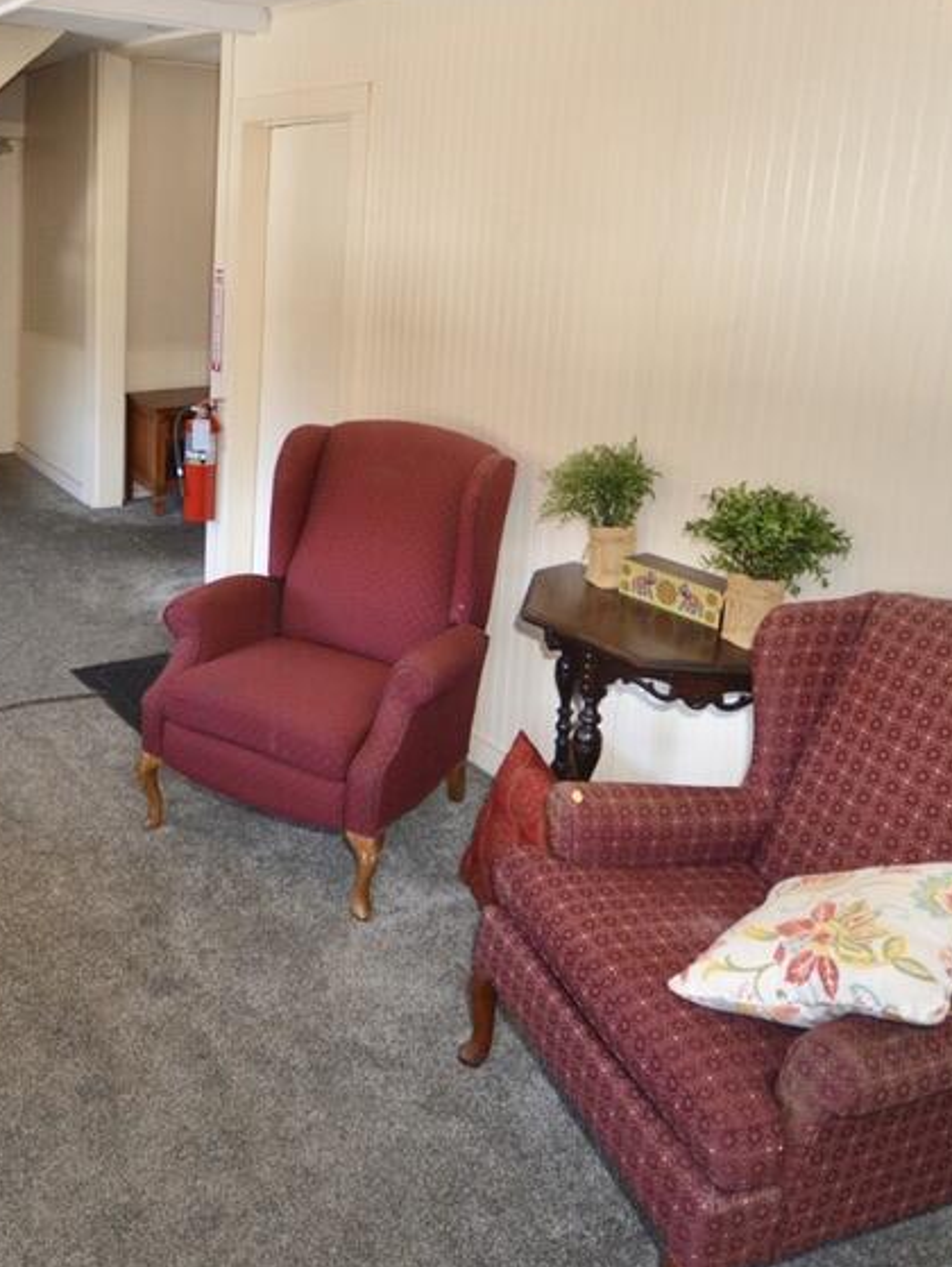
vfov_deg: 62.4
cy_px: 464
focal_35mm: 28
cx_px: 219
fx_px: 1026
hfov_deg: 47.6
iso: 640
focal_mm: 10
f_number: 4
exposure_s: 1/60
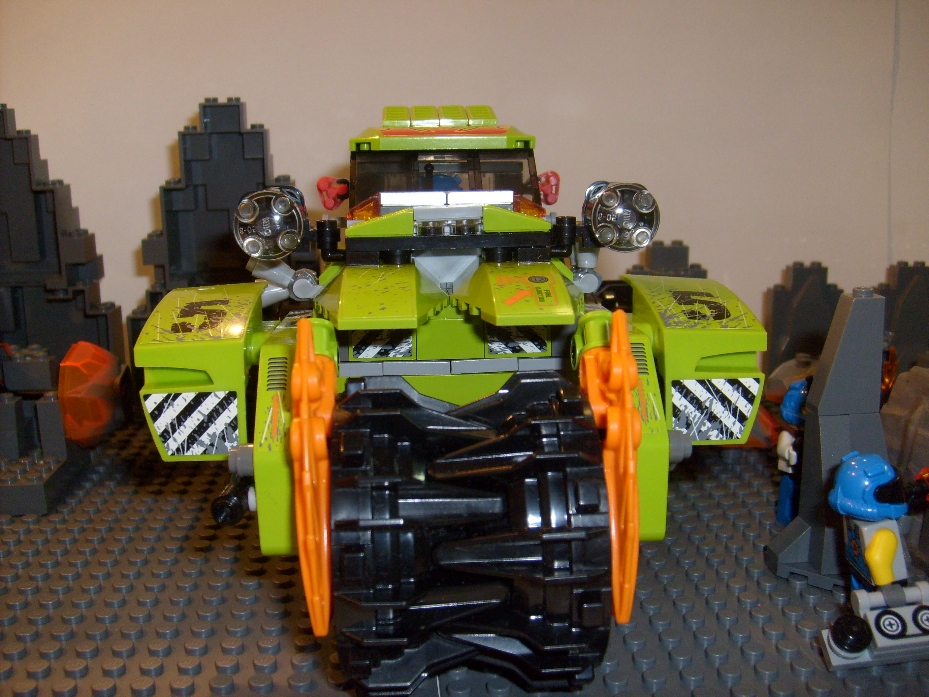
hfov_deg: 52.6
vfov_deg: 40.7
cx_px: 464
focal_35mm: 35
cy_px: 348
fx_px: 939
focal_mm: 5.8
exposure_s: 1/45
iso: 100
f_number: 2.8
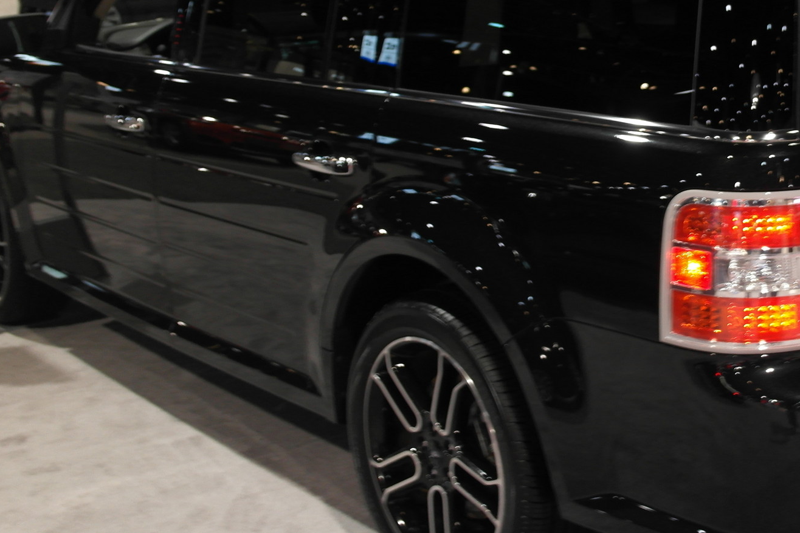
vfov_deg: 23.5
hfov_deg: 33.6
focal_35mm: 57
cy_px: 124
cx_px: 680
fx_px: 1266
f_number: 3.5
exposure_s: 1/25
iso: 400
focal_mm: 20
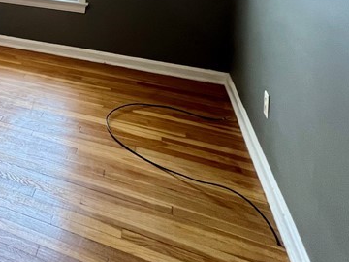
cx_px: -30
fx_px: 373
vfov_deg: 30.6
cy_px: -77
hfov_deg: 40.9
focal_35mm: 37
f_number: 1.8
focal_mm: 1.57
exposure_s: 1/60
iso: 160
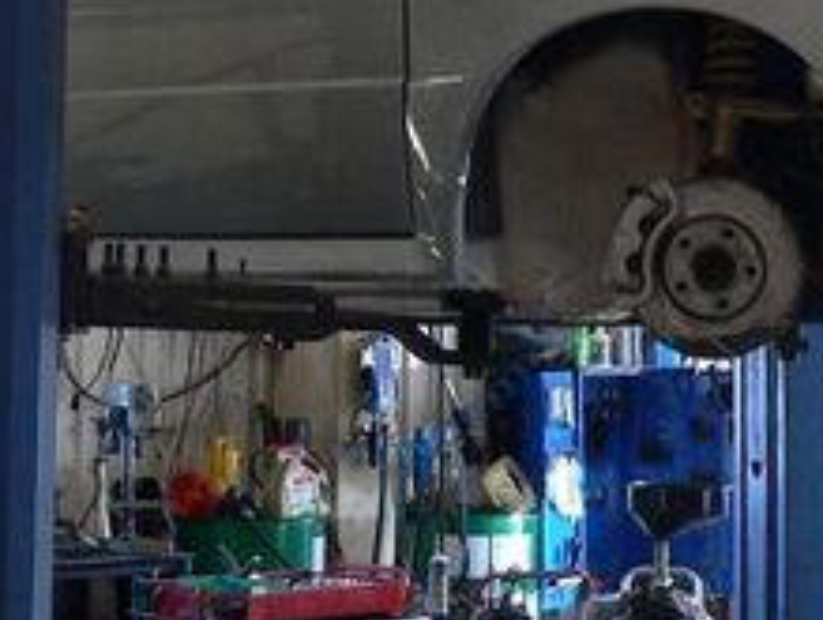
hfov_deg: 18.5
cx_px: 132
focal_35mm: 105
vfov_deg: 13.8
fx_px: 2500
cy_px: -98
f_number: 2.8
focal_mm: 6
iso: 200
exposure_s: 1/30
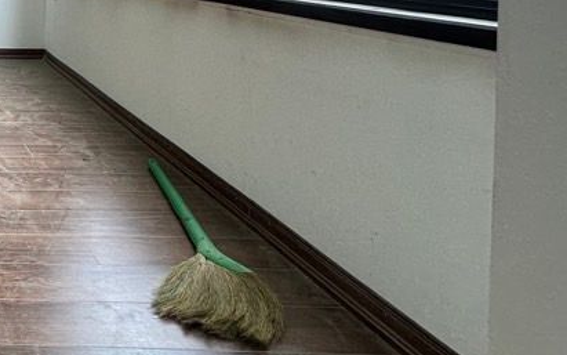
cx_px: -138
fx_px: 572
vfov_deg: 30.8
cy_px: -33
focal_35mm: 37
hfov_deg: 37.4
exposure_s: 1/100
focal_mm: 2.22
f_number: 2.2
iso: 125
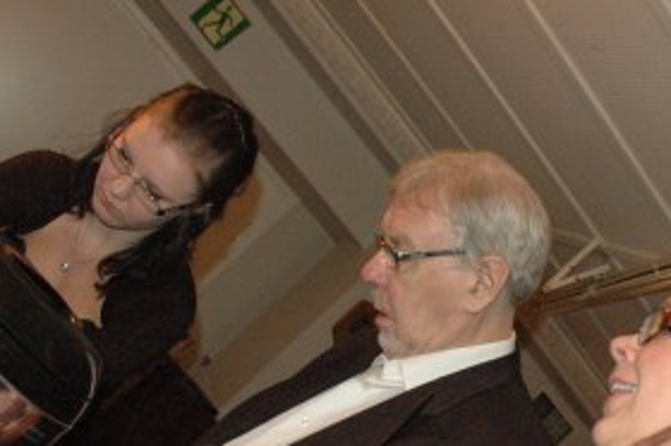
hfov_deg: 34.2
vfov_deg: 23.0
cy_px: 360
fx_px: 1080
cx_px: 443
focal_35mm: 58
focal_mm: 18
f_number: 5
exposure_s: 1/60
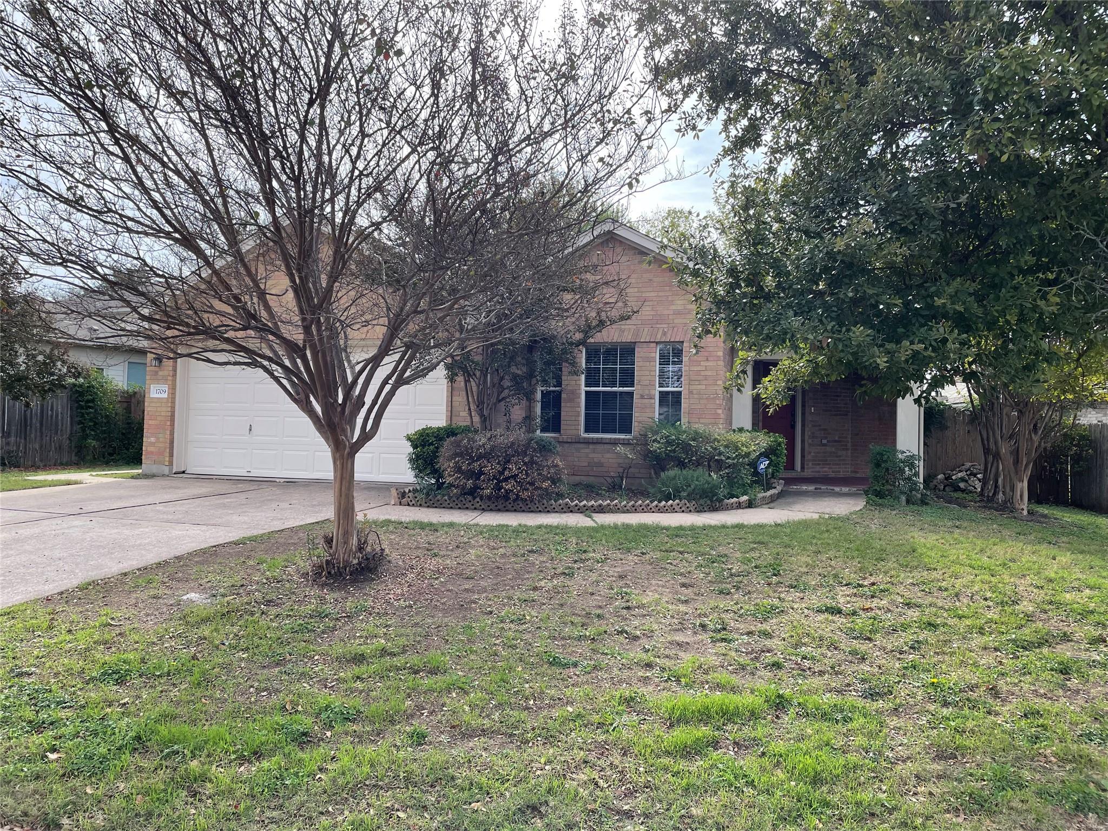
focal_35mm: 26
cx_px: 554
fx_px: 832
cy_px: 416
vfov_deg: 53.1
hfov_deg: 67.3
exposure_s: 1/1553
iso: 32
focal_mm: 4.2
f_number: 1.6
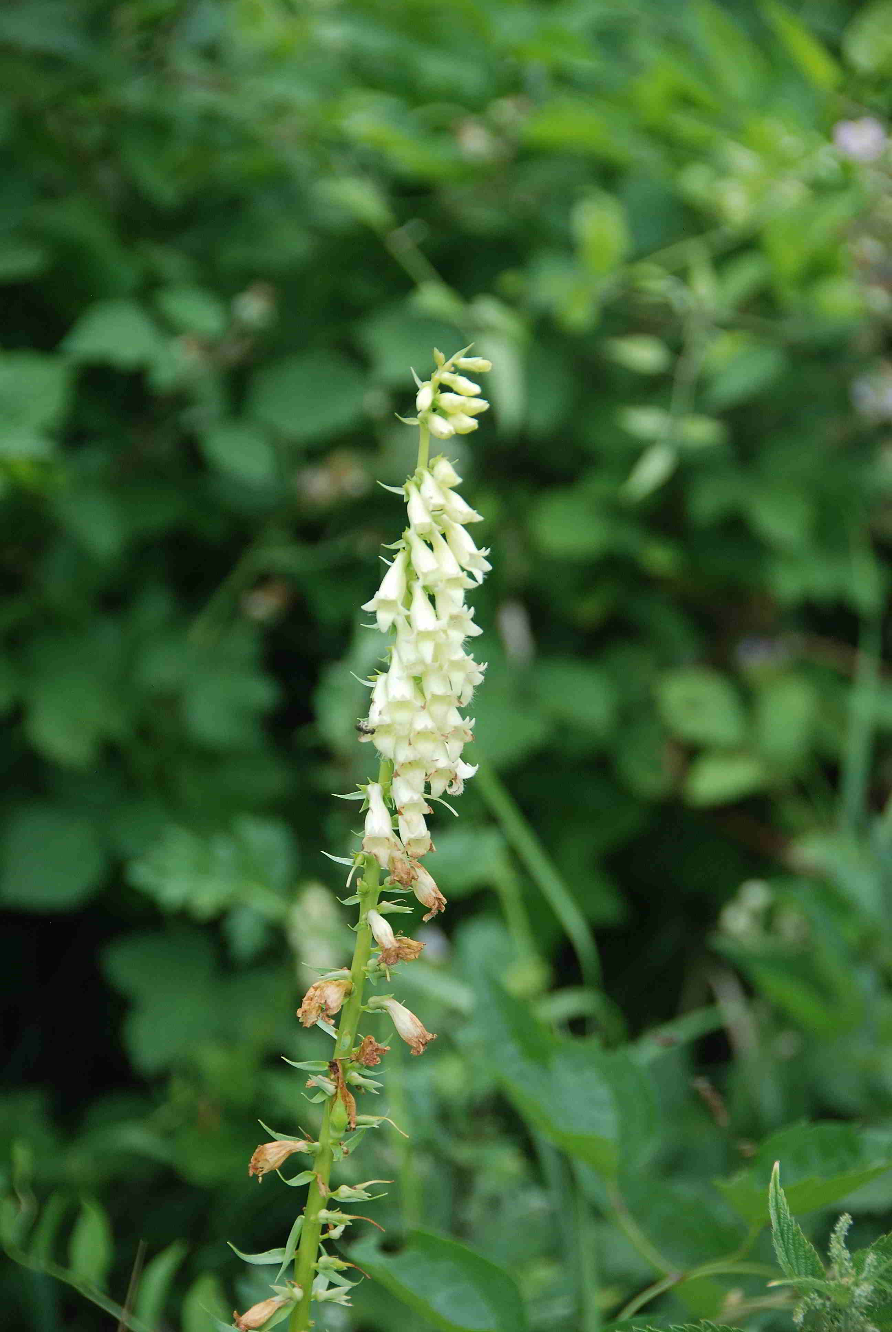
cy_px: 666
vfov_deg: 14.4
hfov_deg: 9.7
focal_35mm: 142
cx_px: 446
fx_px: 5281
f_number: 5.3
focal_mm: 95
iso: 200
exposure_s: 1/200
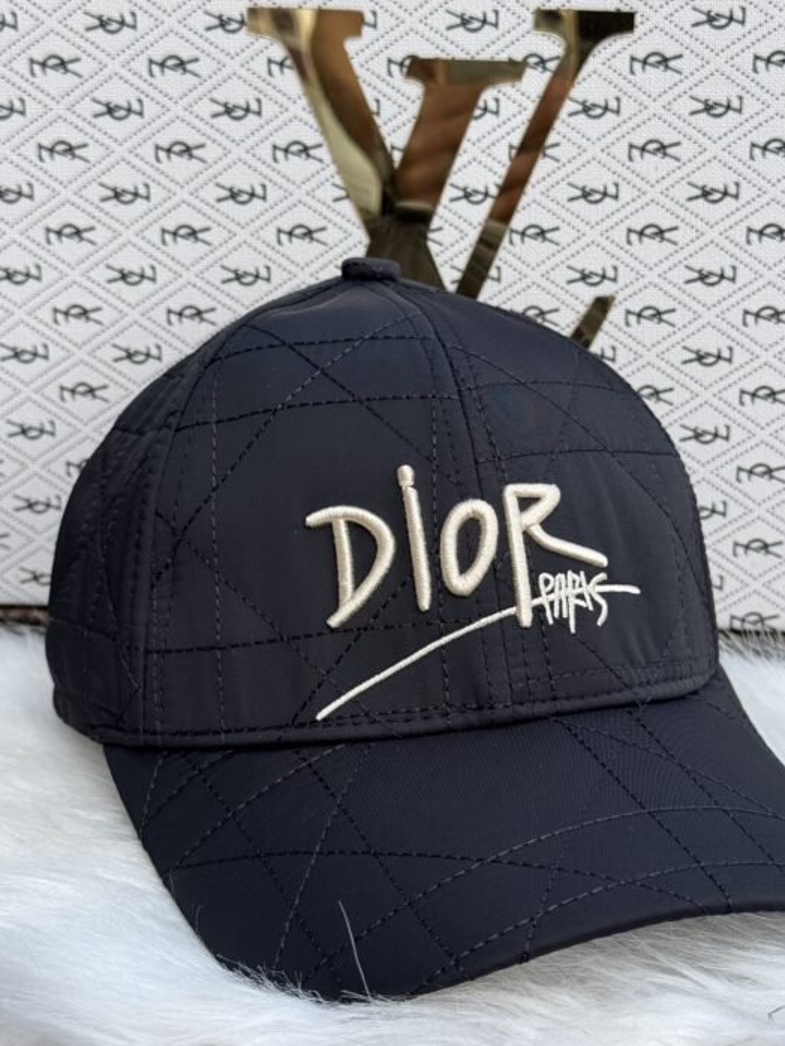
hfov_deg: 26.6
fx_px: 1662
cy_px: 569
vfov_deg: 34.9
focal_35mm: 55
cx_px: 434
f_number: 1.78
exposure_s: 1/1215
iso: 64
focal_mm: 6.76
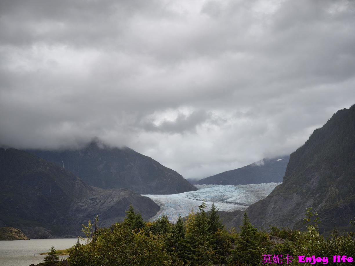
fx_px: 615
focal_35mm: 60
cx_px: 178
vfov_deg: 24.4
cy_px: 133
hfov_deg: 32.2
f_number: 2
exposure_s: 1/120
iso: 125
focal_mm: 8.8
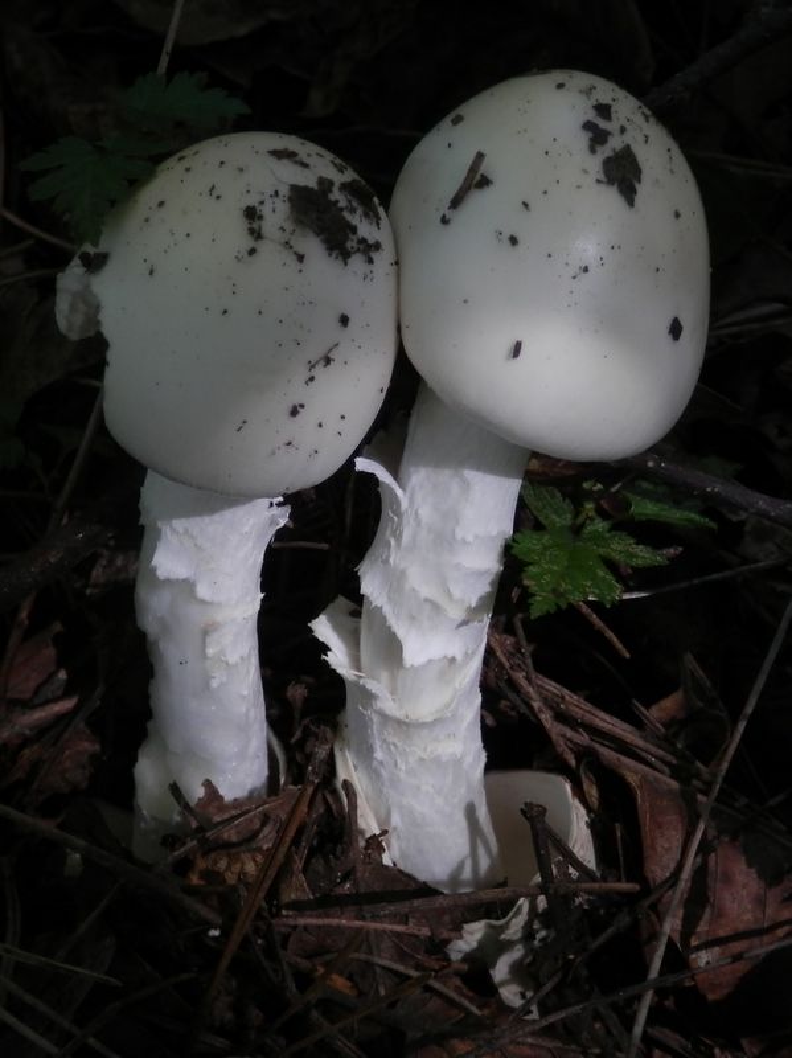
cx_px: 396
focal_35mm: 40
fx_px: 1222
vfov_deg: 46.8
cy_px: 529
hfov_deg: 35.9
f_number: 3.7
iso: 100
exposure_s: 1/80
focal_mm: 7.3
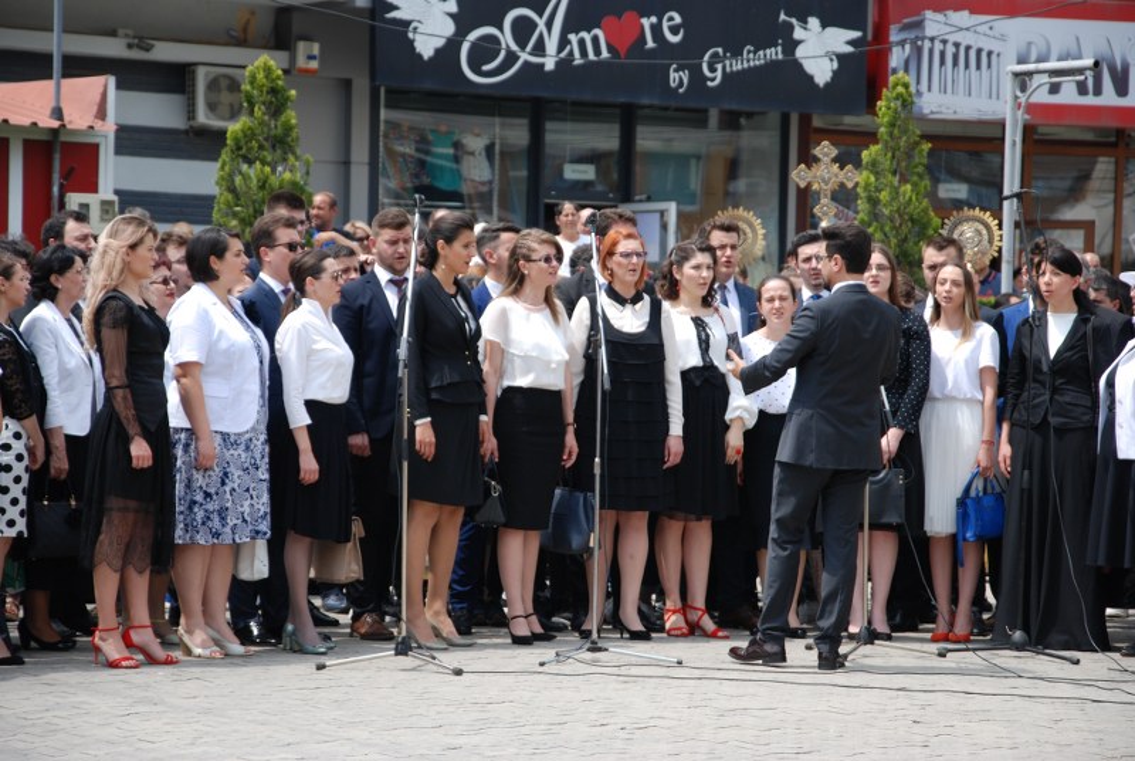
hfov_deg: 15.2
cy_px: 380
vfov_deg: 10.2
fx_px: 4262
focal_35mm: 135
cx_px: 568
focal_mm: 90
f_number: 5.6
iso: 200
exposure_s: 1/400
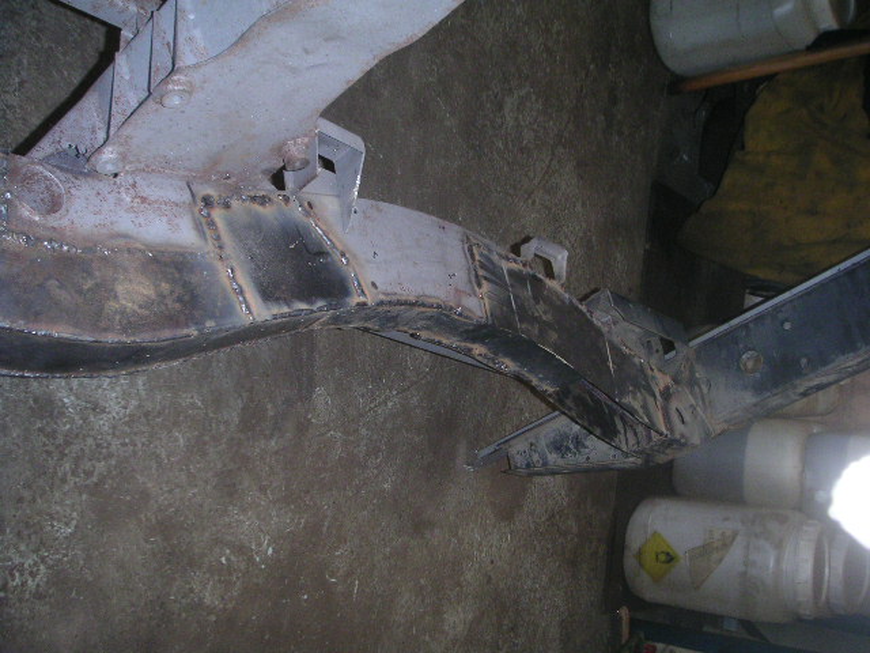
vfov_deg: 37.7
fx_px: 955
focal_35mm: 38
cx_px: 435
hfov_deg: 49.0
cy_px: 326
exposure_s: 1/45
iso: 160
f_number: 2.8
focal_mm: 5.9
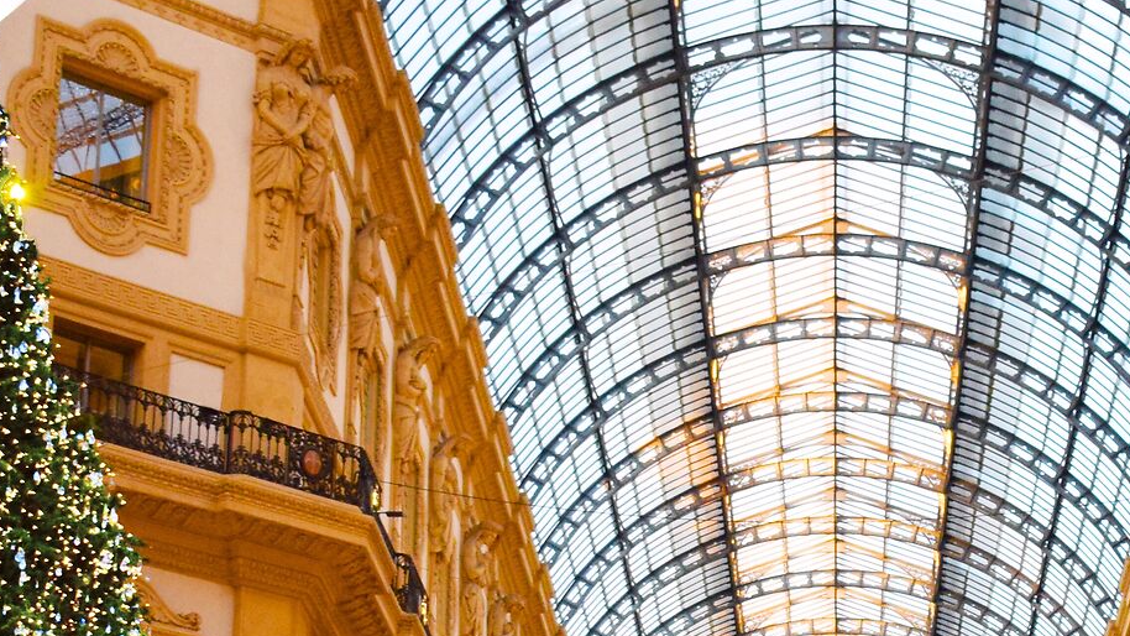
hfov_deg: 21.4
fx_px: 2966
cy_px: 663
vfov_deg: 12.1
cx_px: 852
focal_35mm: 99
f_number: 4.5
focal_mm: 24
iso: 2000
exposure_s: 1/200
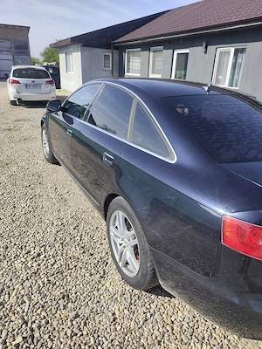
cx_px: 131
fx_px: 232
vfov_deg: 73.9
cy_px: 174
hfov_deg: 58.9
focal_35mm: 23
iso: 50
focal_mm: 6.19
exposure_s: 1/742
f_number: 1.65
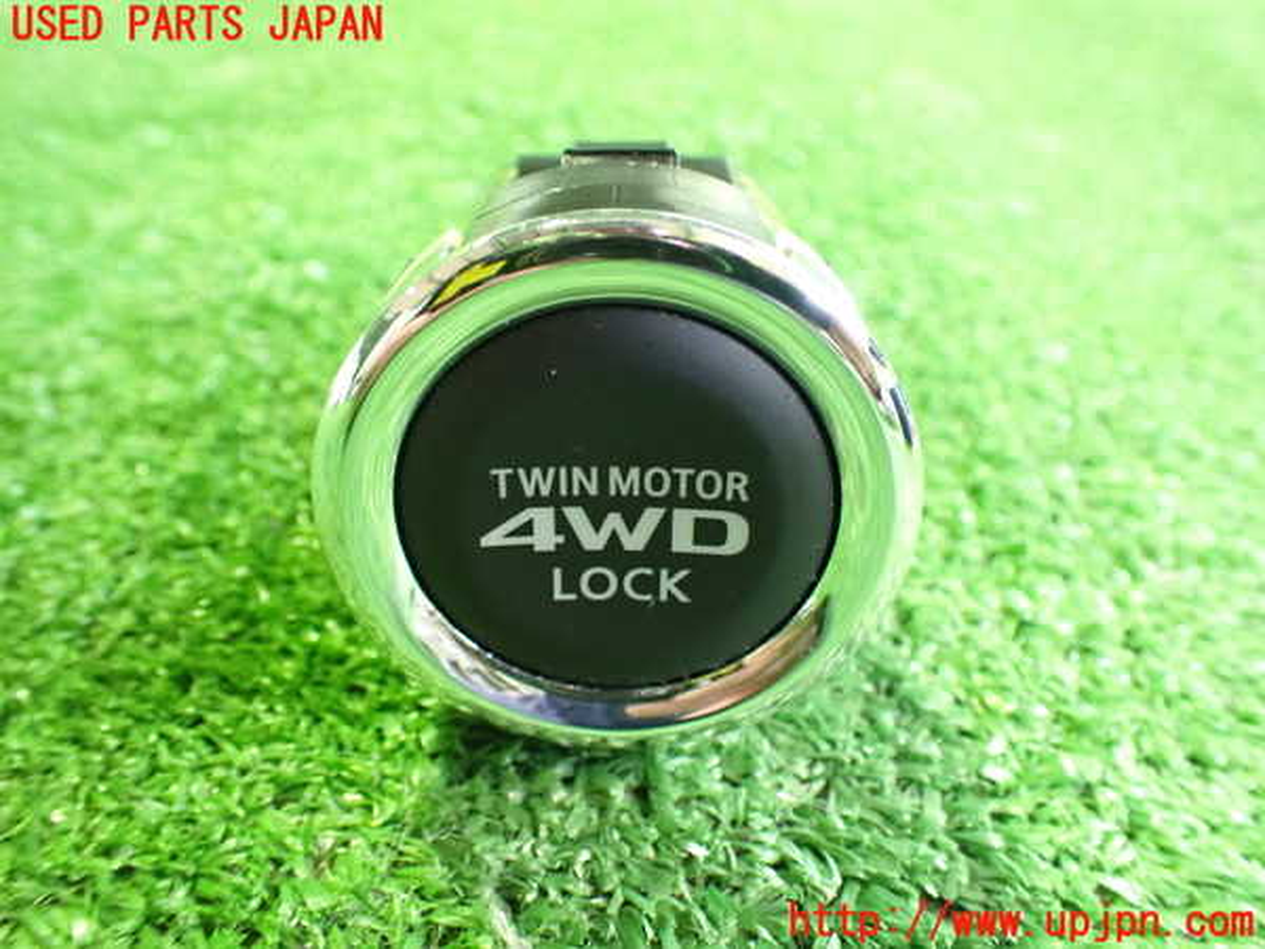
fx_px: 1096
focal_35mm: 30
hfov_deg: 60.0
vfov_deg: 46.8
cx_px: 632
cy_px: 474
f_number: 2.3
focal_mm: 5.4
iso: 1250
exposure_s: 1/30
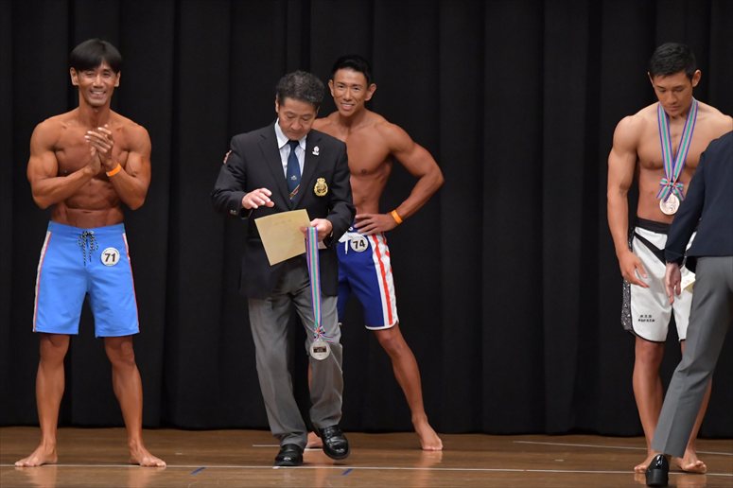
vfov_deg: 5.7
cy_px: 244
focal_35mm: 240
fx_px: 4884
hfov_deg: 8.6
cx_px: 366
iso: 6400
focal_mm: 160
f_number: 5.6
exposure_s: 1/400
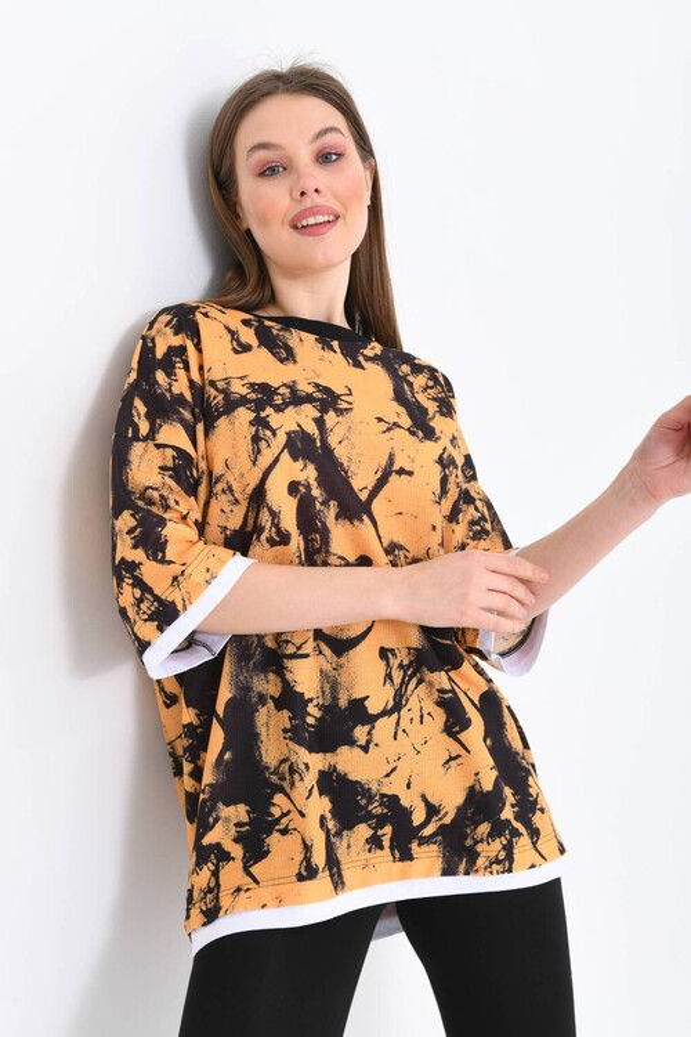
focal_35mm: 55
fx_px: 1583
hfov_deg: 24.6
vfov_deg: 36.2
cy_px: 518
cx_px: 346
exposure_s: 1/125
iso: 160
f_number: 6.3
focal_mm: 55
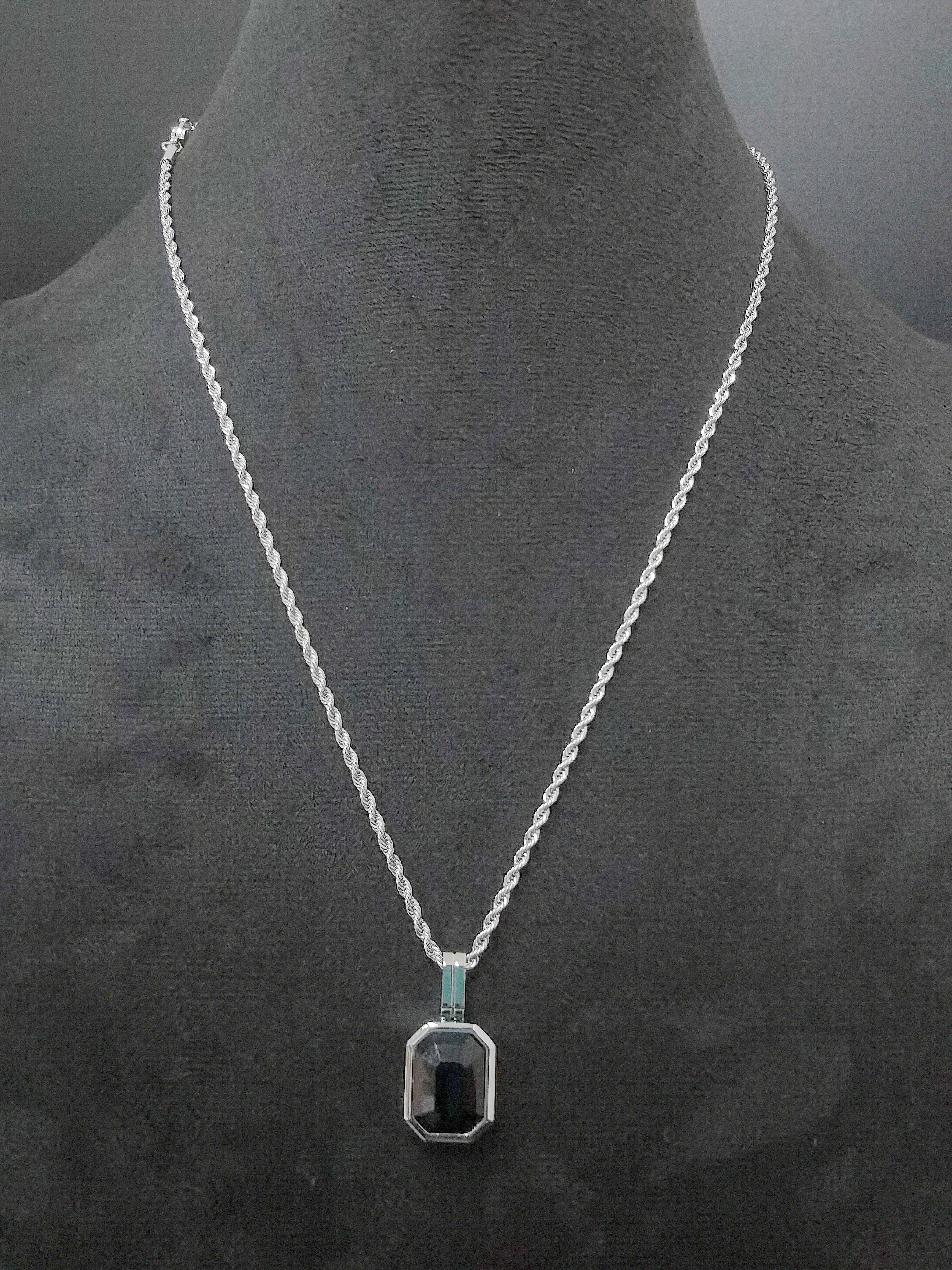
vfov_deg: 65.3
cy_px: 635
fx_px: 990
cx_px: 476
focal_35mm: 27
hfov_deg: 51.4
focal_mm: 2.26
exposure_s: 1/50
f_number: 2.2
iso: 125
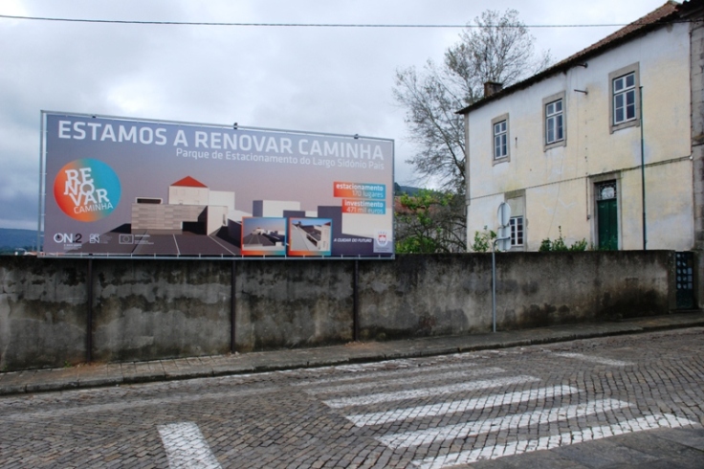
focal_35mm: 30
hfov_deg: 62.0
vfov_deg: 43.6
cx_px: 352
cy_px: 234
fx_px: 586
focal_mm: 20
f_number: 7.1
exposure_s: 1/200
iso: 400
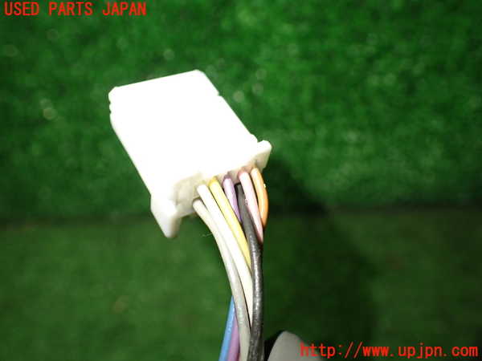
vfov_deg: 46.8
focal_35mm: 30
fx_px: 418
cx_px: 241
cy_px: 180
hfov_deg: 60.0
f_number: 2.3
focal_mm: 5.4
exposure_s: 1/125
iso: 500
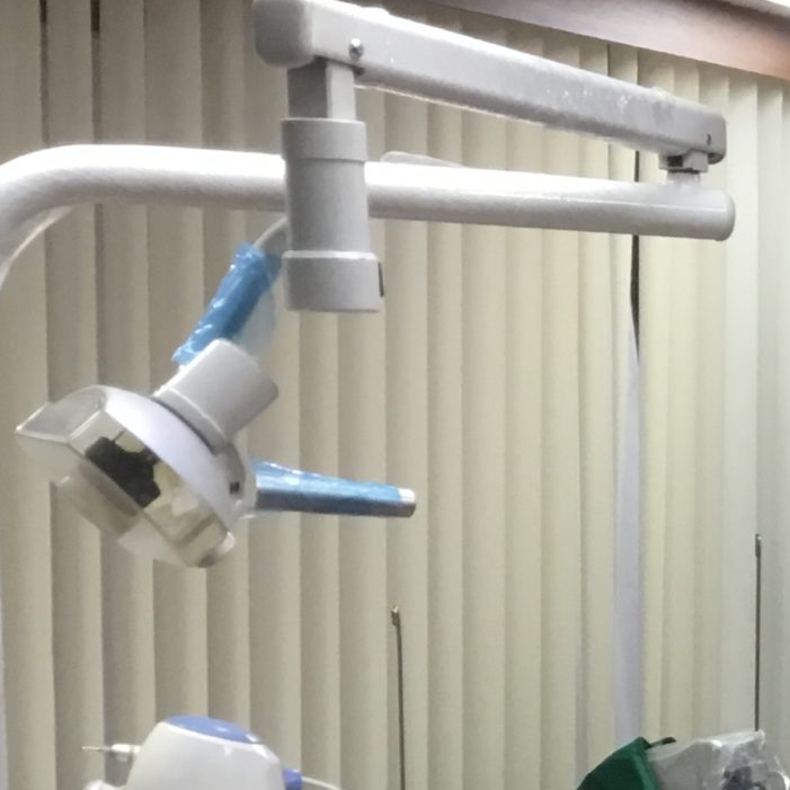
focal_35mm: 100
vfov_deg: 17.1
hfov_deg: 15.1
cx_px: 1406
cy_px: 736
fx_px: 2582
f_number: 2.4
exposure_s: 1/33
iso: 50
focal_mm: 3.3
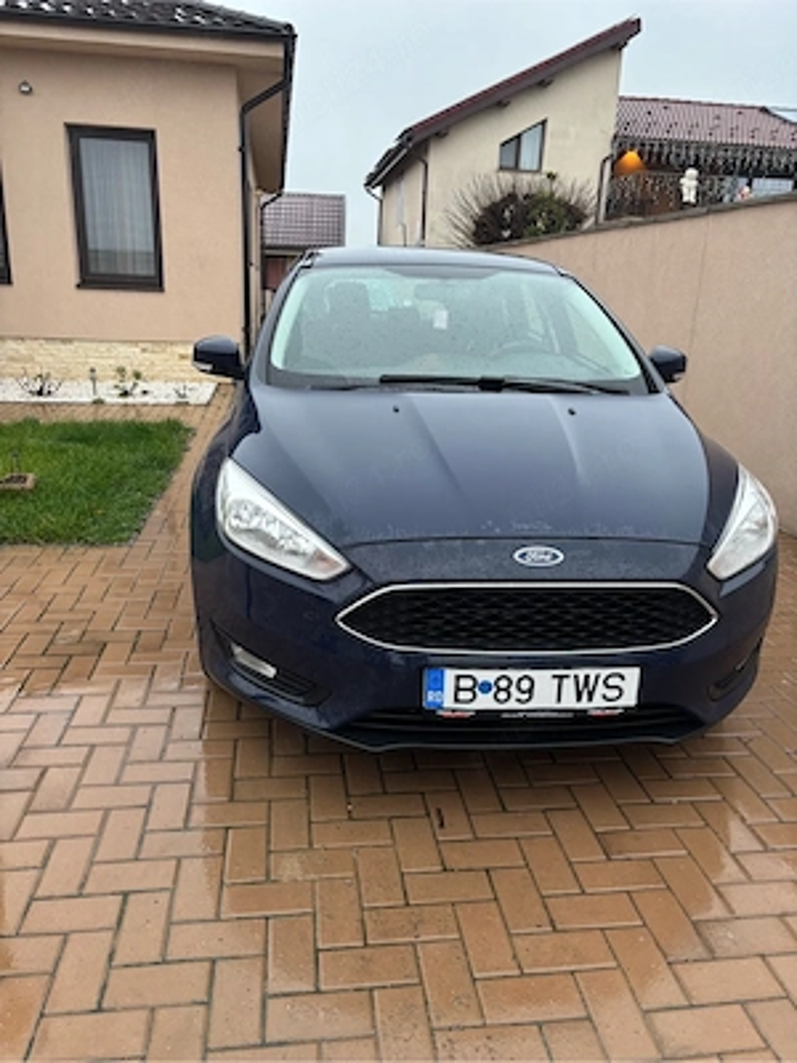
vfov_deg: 67.3
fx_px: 798
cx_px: 398
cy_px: 532
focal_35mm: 26
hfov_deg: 53.1
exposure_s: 1/60
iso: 160
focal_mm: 5.96
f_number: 1.6
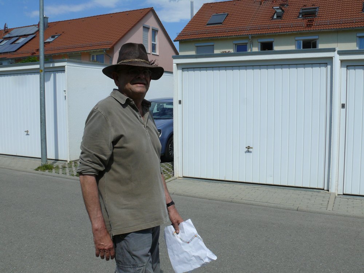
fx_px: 368
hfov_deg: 52.6
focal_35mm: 35
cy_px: 136
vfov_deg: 40.7
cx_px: 182
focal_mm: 7.4
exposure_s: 1/400
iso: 100
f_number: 8
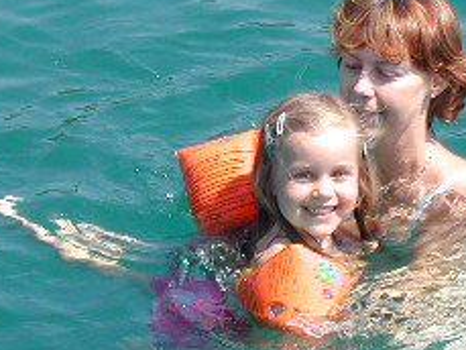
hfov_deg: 6.2
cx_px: 393
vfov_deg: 4.7
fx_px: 4297
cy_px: 195
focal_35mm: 319
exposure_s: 1/298
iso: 100
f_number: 4.9
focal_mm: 24
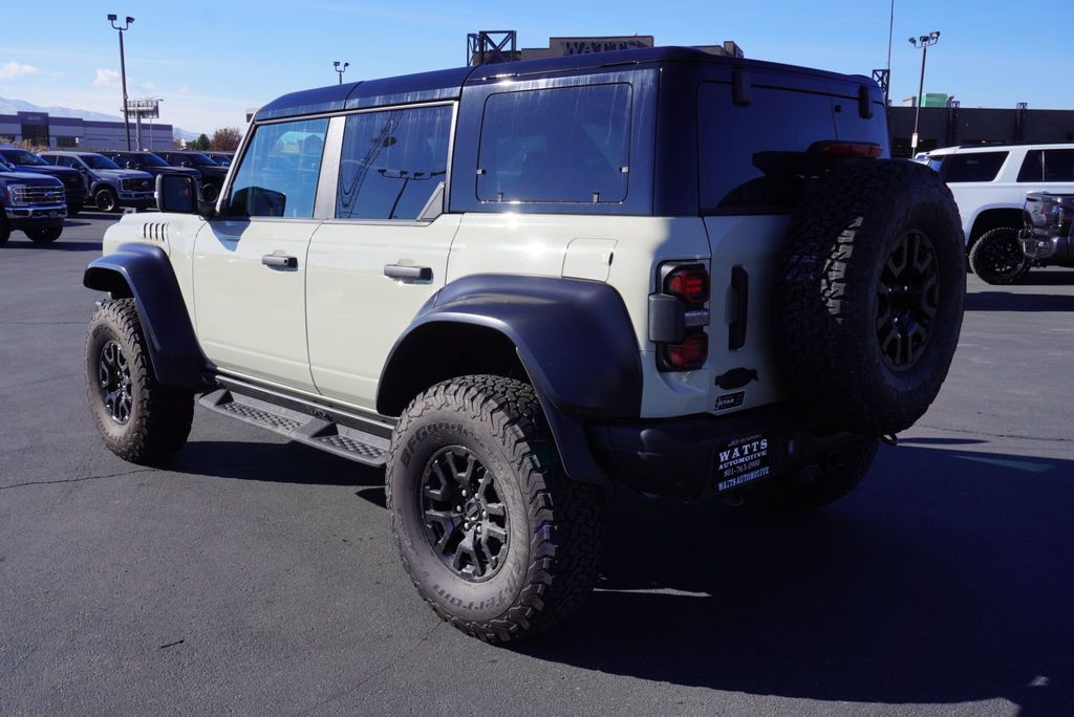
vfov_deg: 40.0
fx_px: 985
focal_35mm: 33
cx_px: 537
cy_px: 358
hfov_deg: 57.2
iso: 100
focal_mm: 22
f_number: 10
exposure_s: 1/160
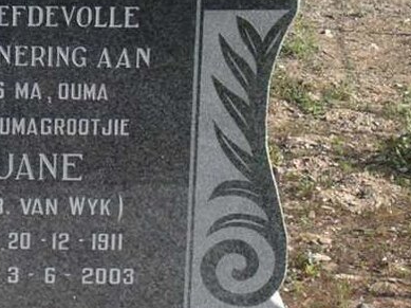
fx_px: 2088
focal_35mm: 176
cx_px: 52
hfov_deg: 11.2
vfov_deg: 8.4
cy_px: 217
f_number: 7.9
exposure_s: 1/100
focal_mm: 8.9
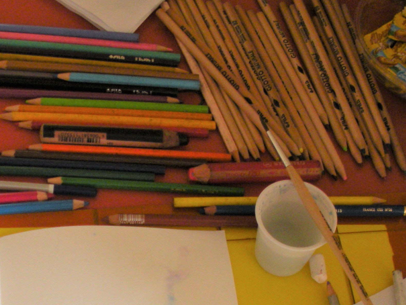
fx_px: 821
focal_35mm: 70
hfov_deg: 27.7
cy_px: 301
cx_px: 170
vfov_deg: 20.4
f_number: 3.5
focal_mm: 6.3
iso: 200
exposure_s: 1/40.3
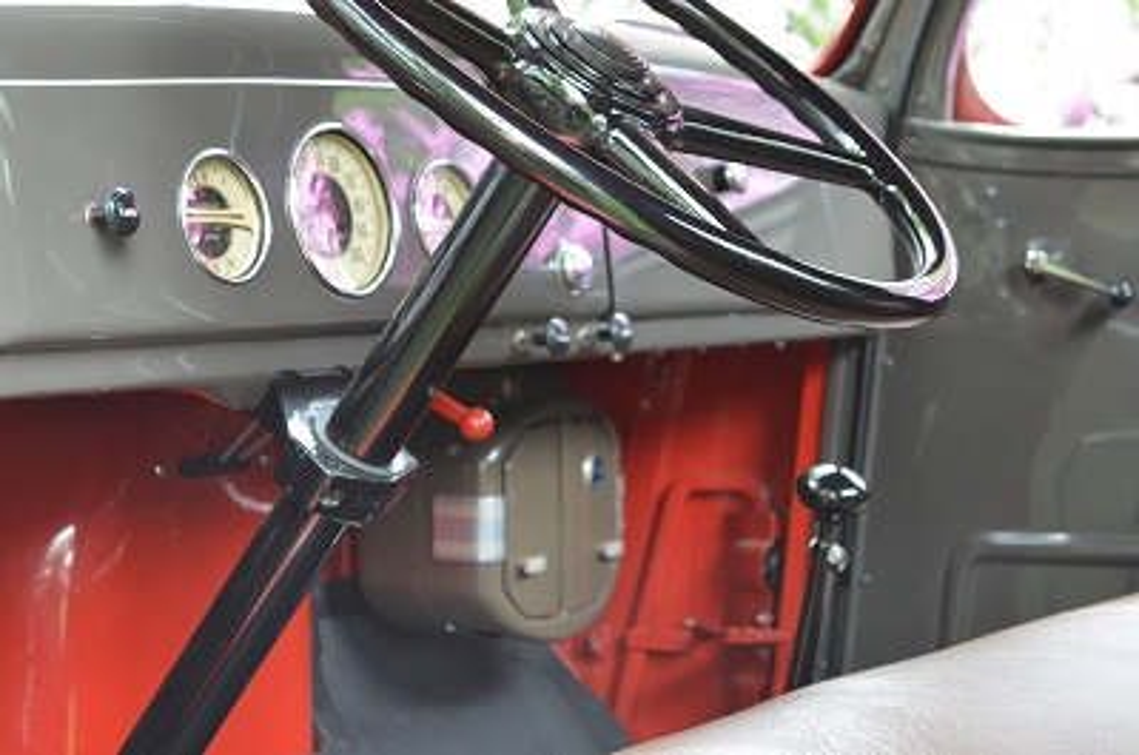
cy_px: 378
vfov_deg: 16.5
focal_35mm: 82
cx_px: 570
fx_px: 2605
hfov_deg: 24.7
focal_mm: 55
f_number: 5.6
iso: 800
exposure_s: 1/50
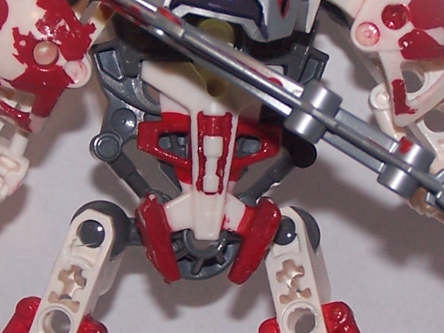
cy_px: 188
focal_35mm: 222
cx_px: 237
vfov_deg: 6.7
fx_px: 2847
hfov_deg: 8.9
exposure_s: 1/60
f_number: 3.2
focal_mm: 11.1
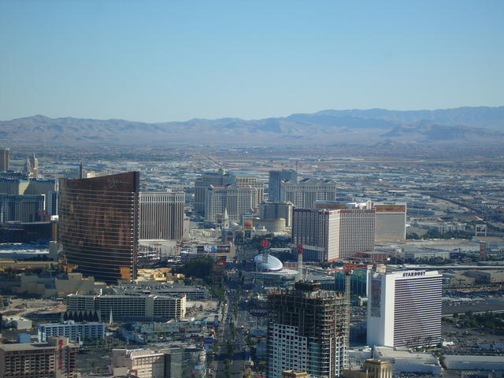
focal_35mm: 105
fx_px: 1529
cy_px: 189
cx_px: 252
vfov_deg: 14.1
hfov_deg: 18.7
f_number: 4.9
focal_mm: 17.4
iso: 50
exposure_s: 1/125
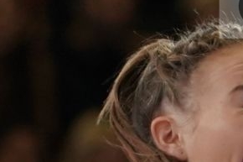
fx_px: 9458
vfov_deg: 1.0
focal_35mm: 1402
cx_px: 297
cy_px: 259
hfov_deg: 1.5
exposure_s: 1/1000
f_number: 2.8
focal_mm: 151
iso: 1000
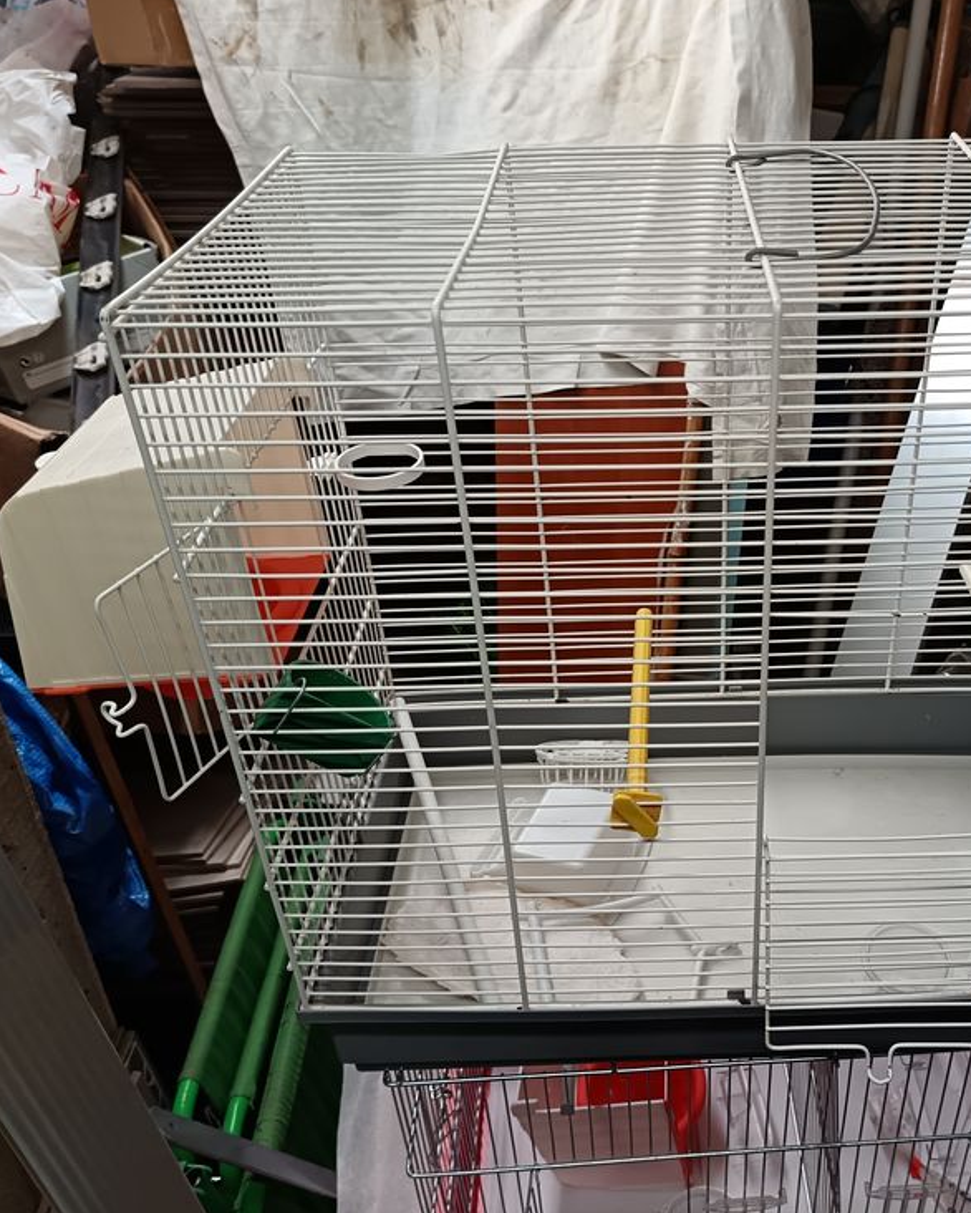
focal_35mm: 32
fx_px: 1149
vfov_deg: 55.7
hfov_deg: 44.8
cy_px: 605
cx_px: 683
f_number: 1.75
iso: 1344
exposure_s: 1/100
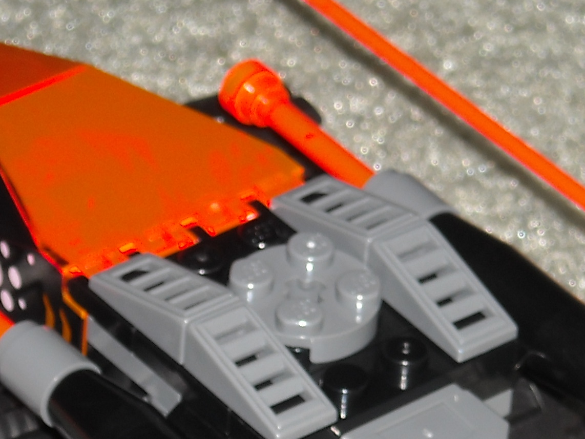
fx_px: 5071
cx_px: 213
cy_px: 372
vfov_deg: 5.0
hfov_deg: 6.6
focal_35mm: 300
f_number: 4.7
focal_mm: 17.1
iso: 64
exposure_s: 1/125
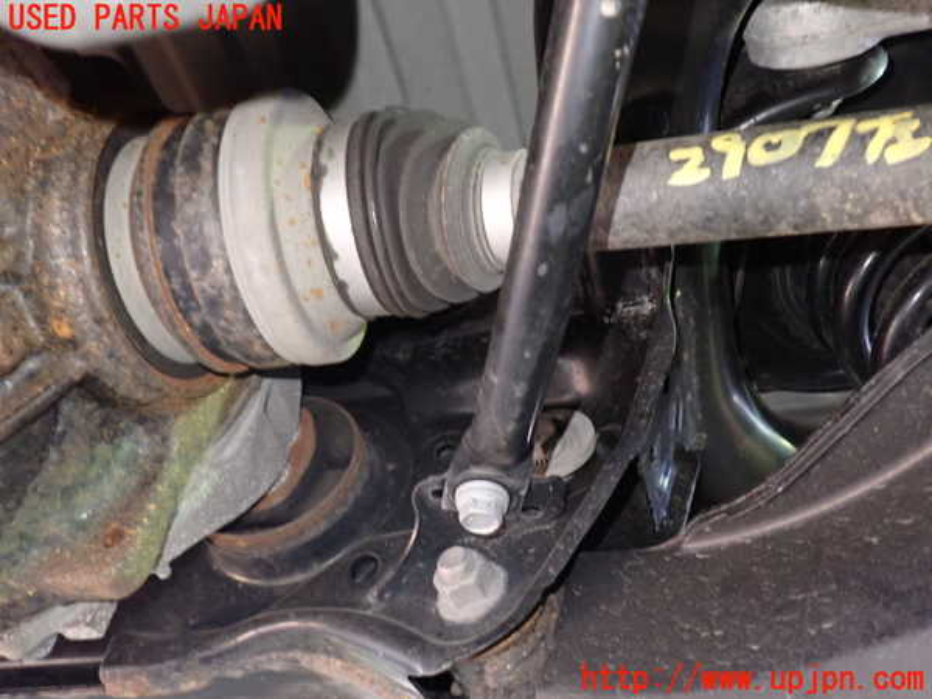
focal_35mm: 30
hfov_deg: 60.0
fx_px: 808
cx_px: 466
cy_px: 350
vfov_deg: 46.8
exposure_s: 1/15
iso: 800
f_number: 2.3
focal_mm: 5.4
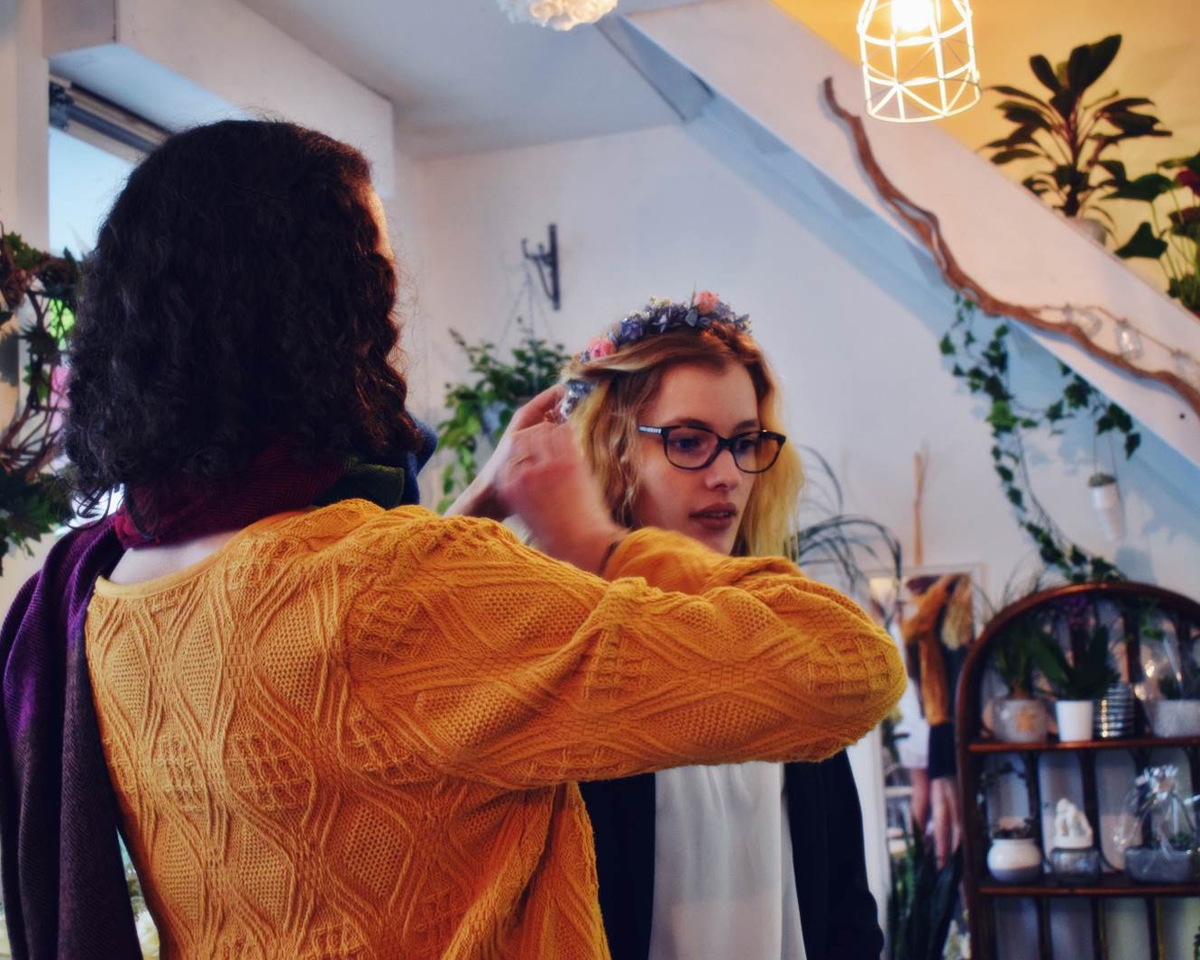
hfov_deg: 42.0
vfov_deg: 34.2
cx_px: 607
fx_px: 1563
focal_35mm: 44
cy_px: 480
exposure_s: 1/60
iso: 1800
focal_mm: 26
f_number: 4
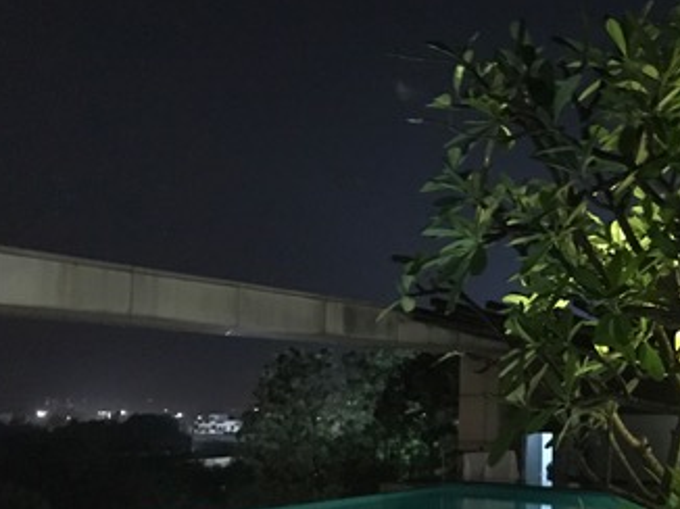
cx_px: 642
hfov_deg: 32.7
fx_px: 1080
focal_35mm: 55
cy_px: 292
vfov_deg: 26.5
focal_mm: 3.99
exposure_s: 1/4
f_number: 1.8
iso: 250
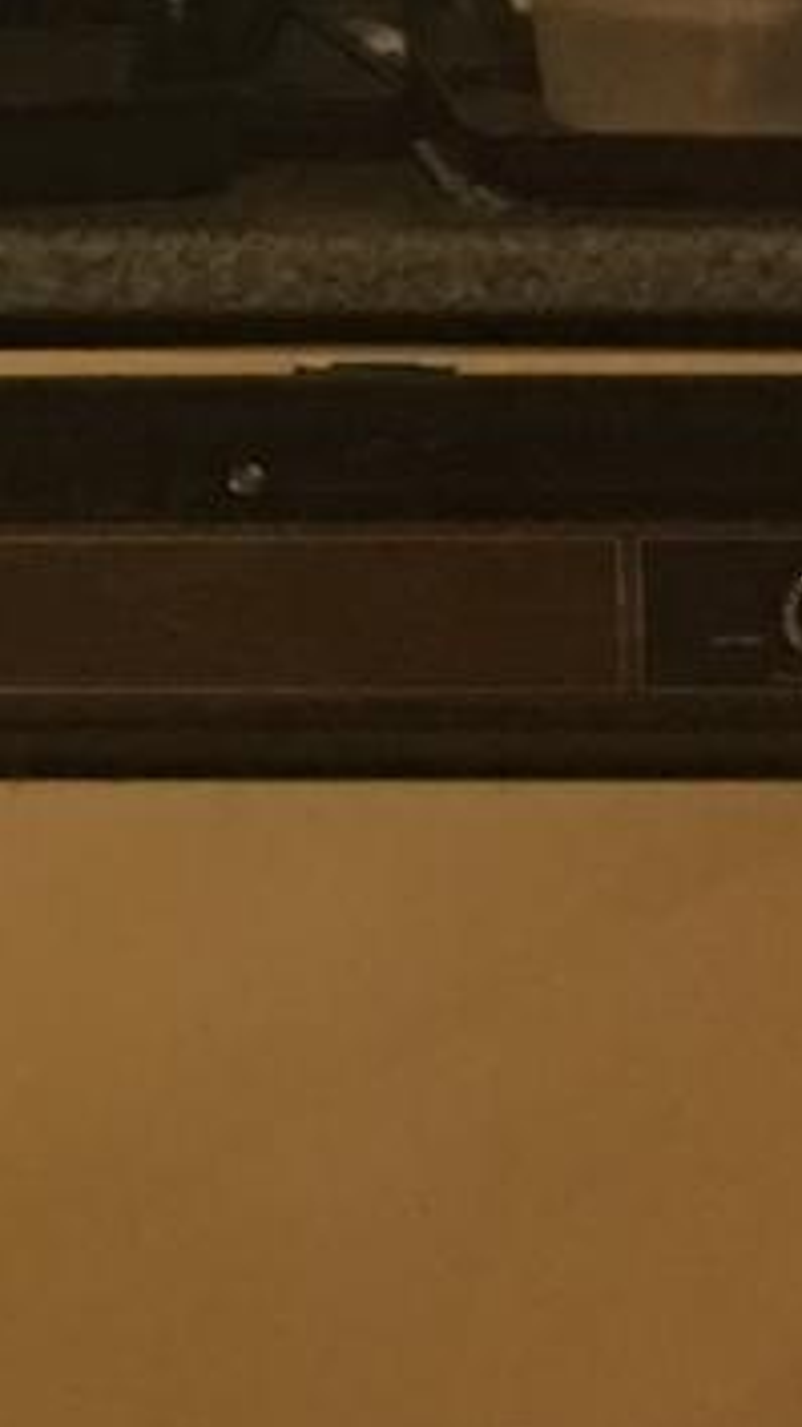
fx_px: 6922
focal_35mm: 183
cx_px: -1628
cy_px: 121
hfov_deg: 6.1
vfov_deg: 11.7
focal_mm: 4.15
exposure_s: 1/4
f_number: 2.2
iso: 64
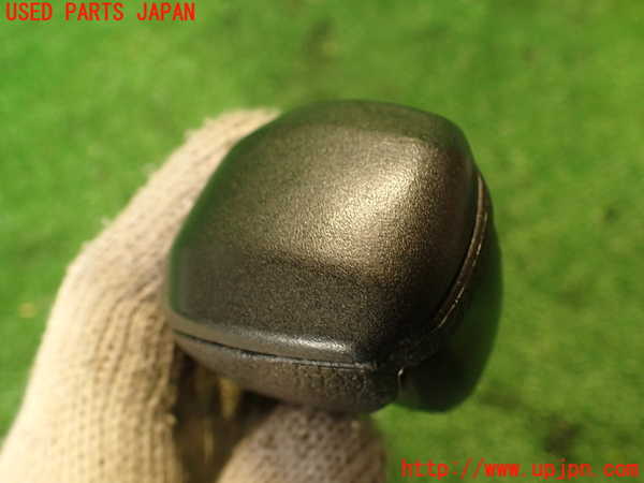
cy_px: 242
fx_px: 558
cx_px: 322
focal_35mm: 30
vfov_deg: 46.8
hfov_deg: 60.0
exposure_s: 1/30
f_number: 2.3
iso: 400
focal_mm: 5.4
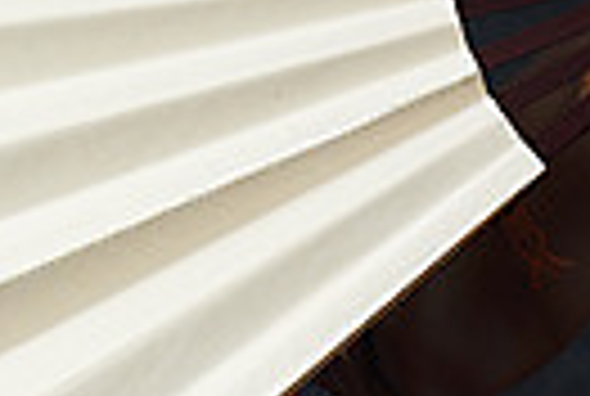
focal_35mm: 639
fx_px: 10496
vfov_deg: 2.2
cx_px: -723
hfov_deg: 3.2
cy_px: -212
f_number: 11
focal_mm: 140
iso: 100
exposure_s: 1/125
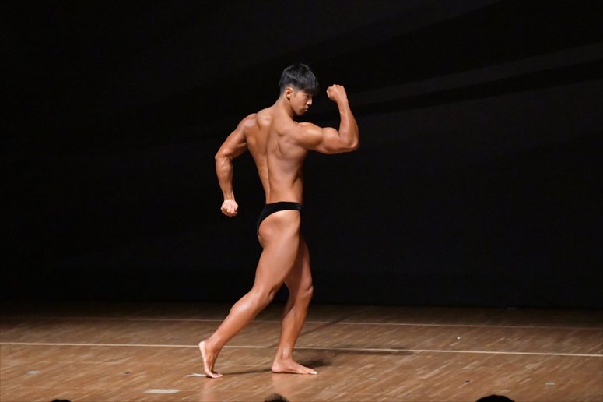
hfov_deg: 8.6
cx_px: 302
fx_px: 4018
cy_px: 201
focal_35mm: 240
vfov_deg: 5.7
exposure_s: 1/400
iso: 12800
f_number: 5.6
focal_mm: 160
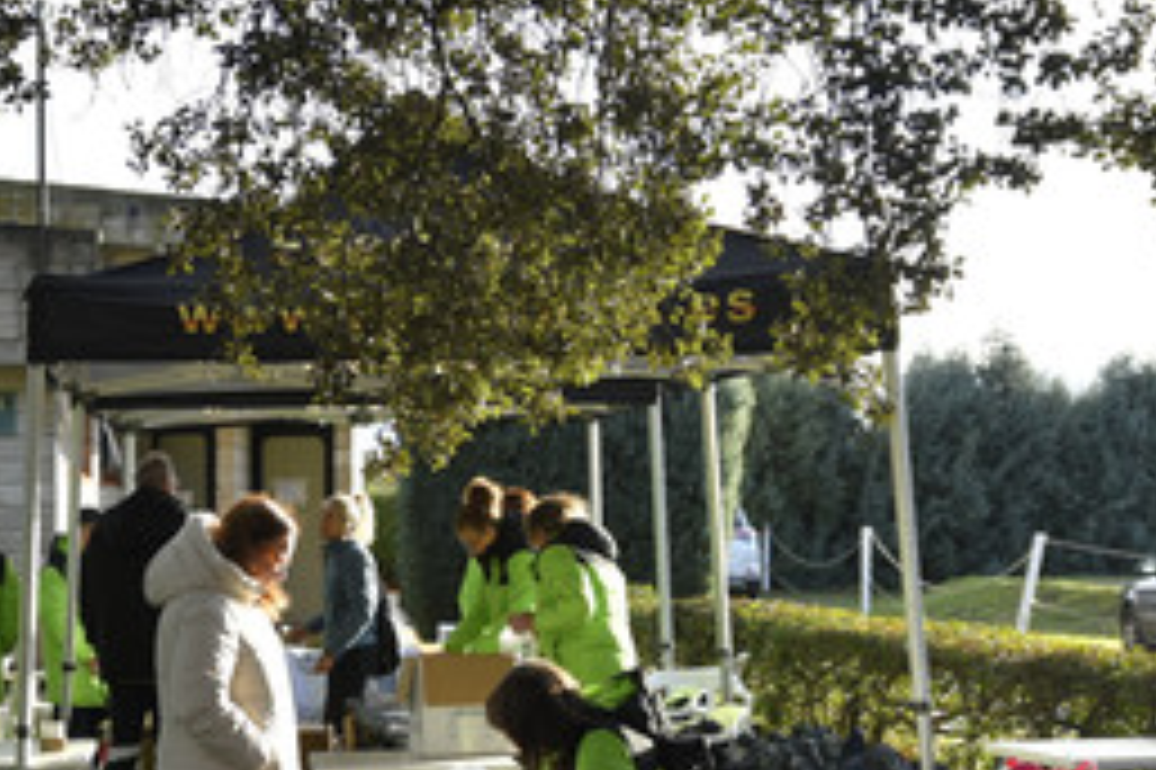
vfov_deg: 19.2
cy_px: 624
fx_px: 2246
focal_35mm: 70
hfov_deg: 27.6
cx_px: 63
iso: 125
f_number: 2.8
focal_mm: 24
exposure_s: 1/500
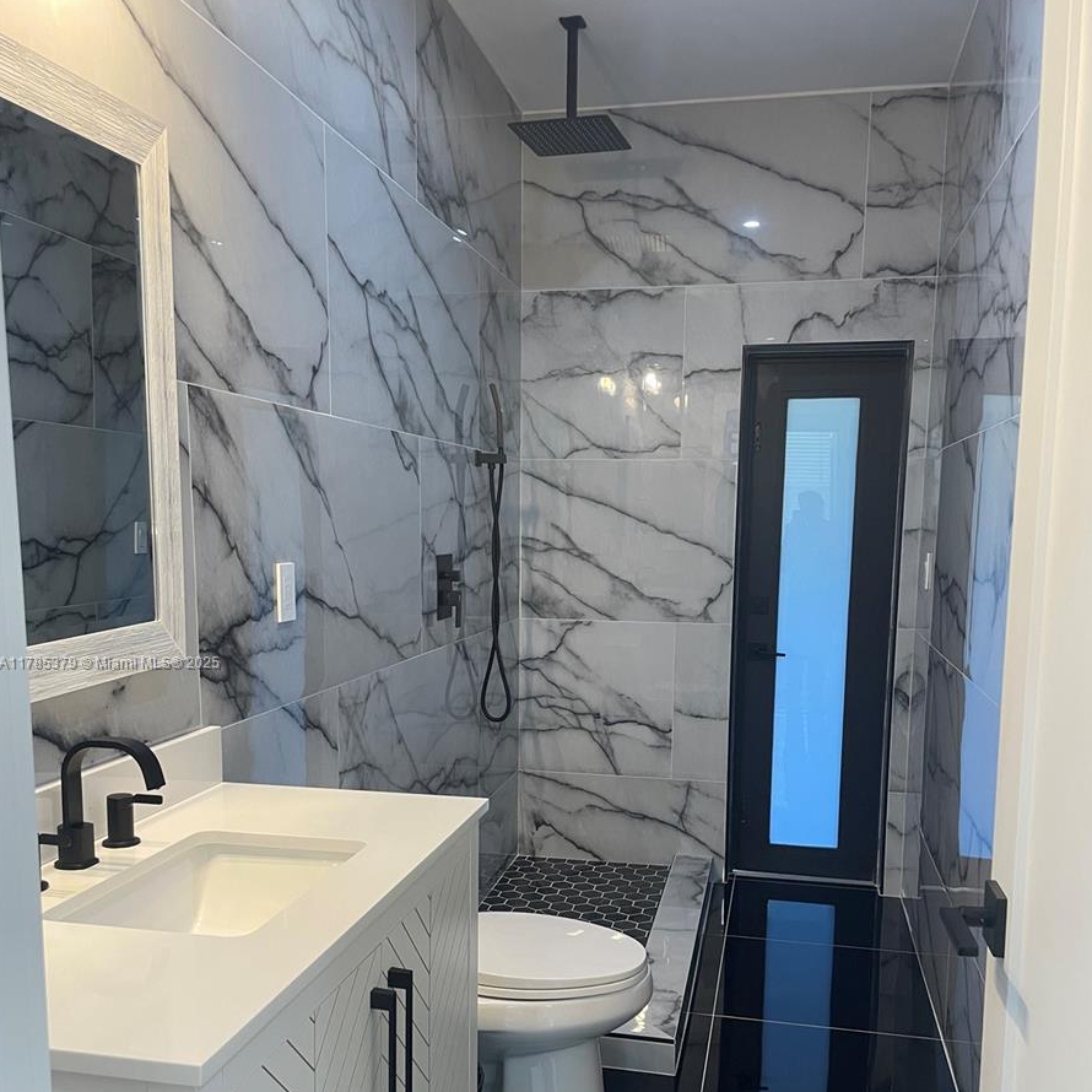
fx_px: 1106
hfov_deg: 52.5
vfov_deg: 52.1
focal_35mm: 31
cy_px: 664
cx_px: 547
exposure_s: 1/60
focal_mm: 4.2
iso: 100
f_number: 1.6
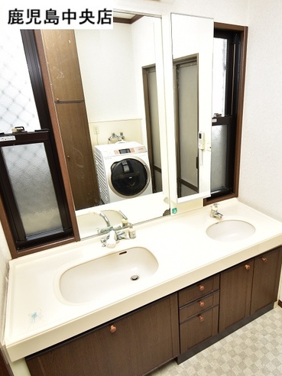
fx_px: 239
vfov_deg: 76.4
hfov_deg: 60.0
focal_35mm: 22
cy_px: 190
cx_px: 182
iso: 160
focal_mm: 10
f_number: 4.5
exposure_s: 1/60
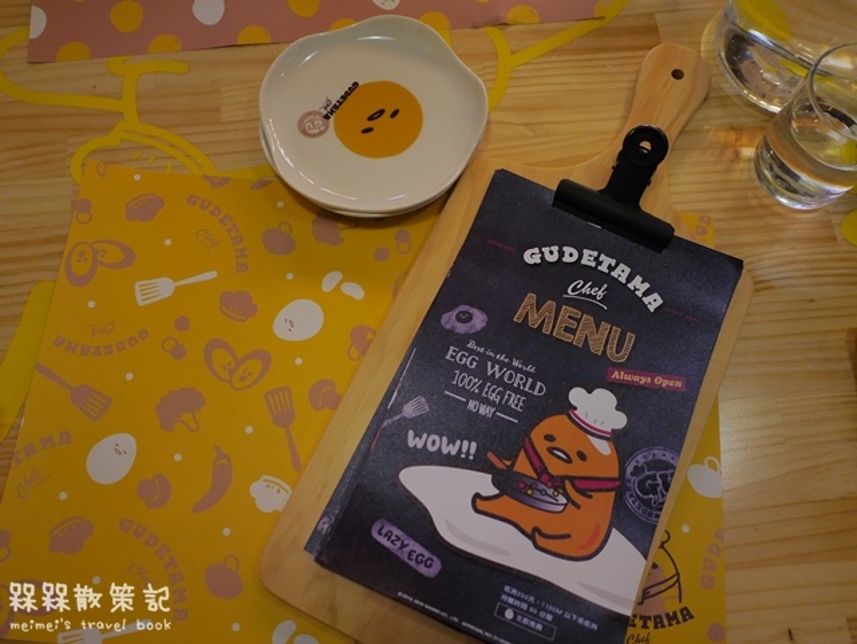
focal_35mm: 30
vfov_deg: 46.9
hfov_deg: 59.9
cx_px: 428
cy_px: 322
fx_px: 743
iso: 200
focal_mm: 15
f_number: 1.7
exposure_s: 1/125
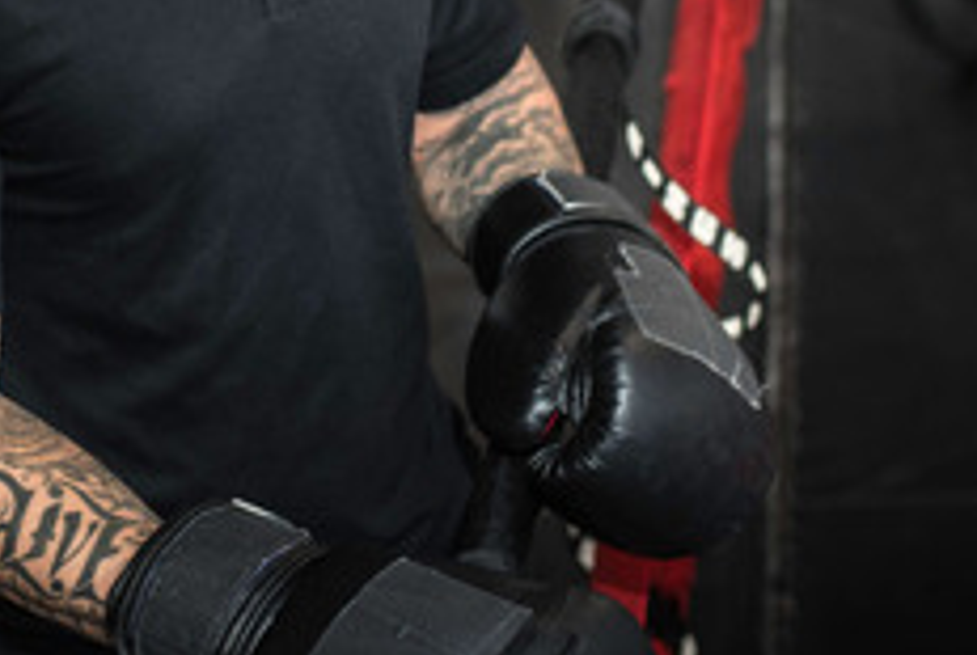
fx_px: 3290
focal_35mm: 121
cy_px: -131
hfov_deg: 16.6
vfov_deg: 11.2
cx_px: 59
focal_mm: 50
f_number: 3.2
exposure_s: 1/200
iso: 500
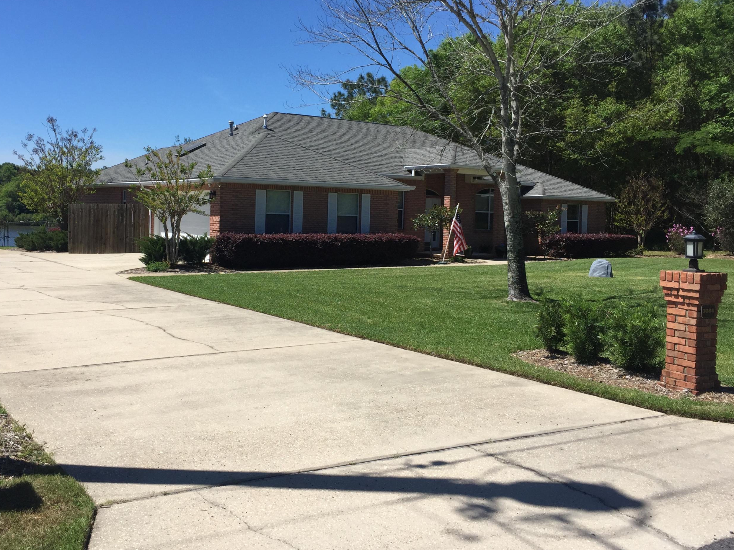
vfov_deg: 40.5
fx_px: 742
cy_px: 225
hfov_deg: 52.4
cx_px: 302
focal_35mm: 35
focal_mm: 4.15
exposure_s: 1/2475
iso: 32
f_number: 2.2
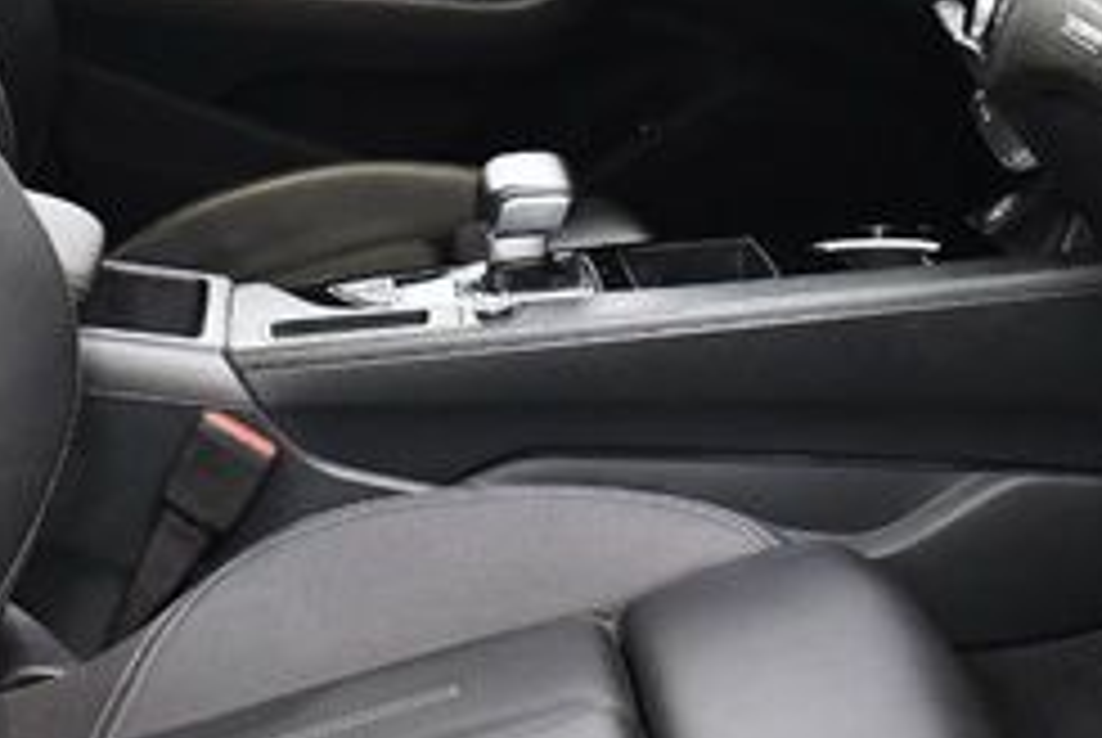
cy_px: 155
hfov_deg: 21.5
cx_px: 342
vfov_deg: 14.5
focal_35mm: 94
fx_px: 2881
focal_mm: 18
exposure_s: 1/125
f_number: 3.5
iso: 3200
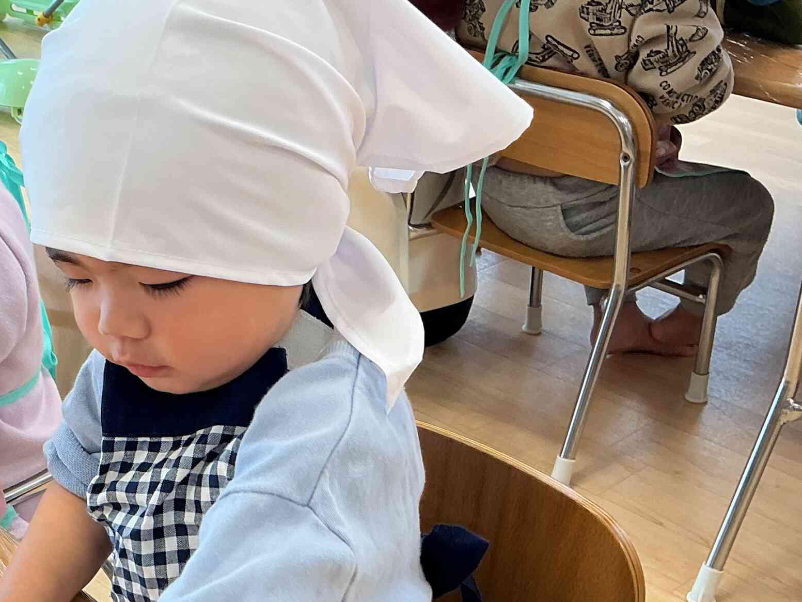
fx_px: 1413
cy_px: 476
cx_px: 157
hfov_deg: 30.9
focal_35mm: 61
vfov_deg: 23.7
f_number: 1.8
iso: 32
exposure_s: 1/120
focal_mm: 3
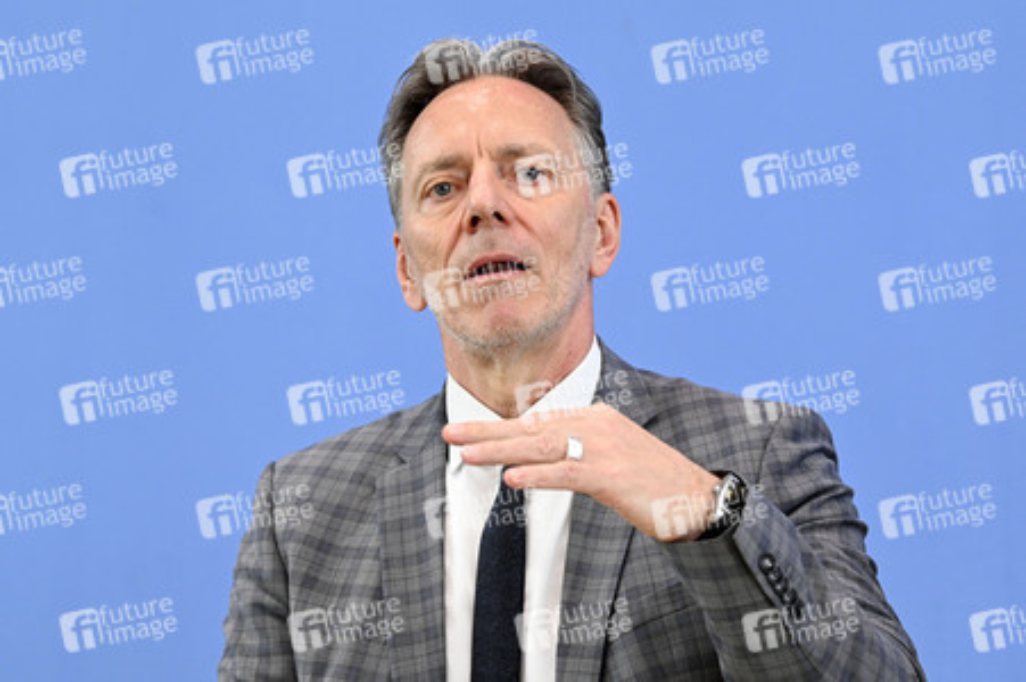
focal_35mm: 110
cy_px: 341
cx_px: 513
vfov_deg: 12.4
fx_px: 3133
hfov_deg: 18.6
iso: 3200
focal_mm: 110
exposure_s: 1/800
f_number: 5.6
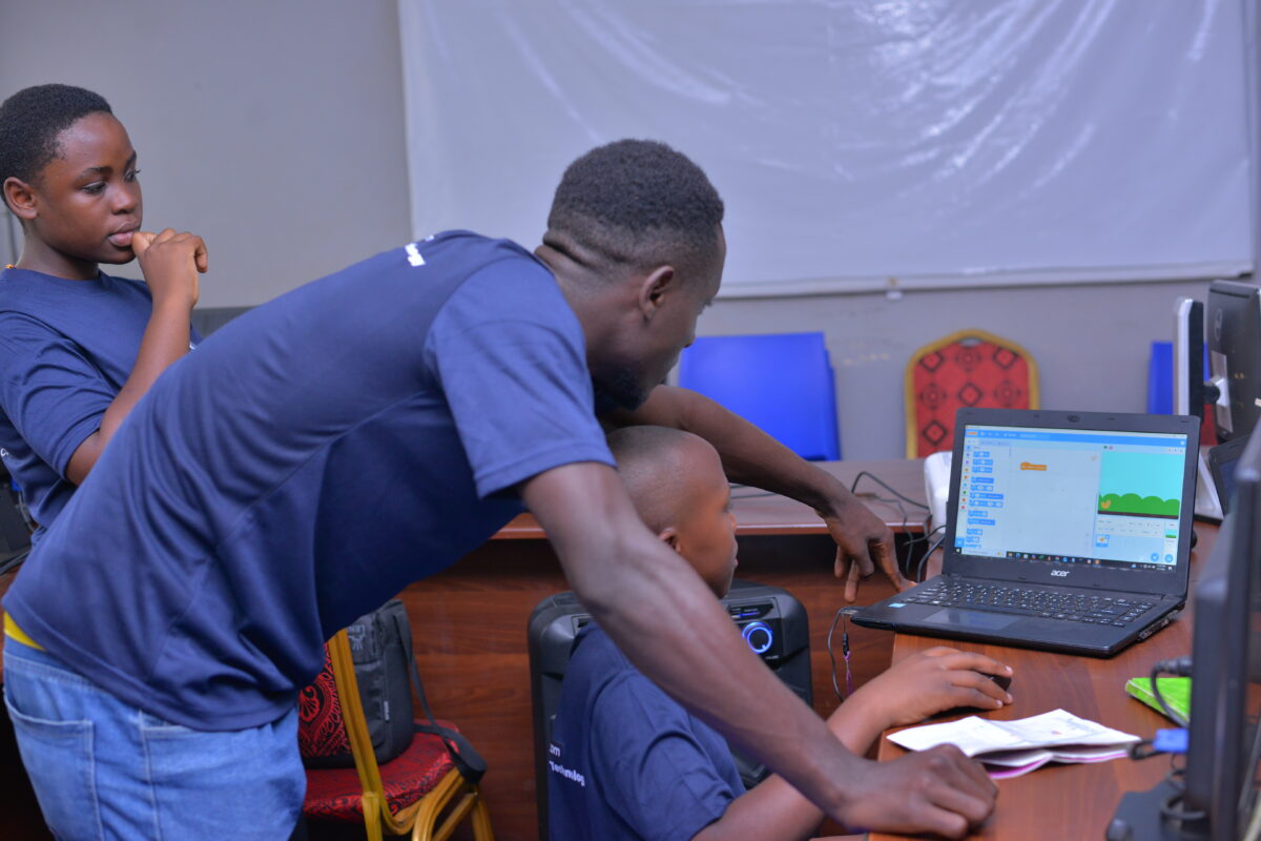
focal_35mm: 50
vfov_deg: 27.0
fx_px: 1751
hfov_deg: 39.6
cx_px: 630
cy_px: 420
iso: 800
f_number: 3.2
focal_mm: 50
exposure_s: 1/160
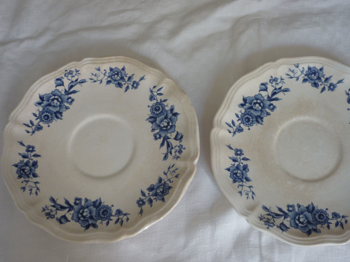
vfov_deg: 35.0
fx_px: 415
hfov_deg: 45.6
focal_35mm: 41
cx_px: 203
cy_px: 155
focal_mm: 5.5
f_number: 2.8
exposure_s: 1/30
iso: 125
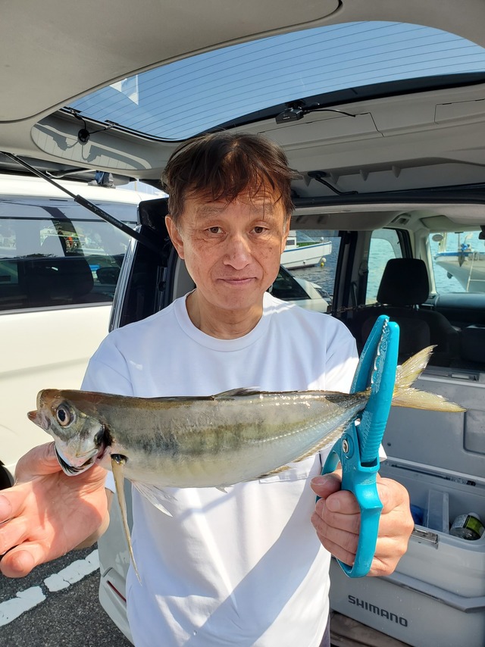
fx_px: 486
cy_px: 324
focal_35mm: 26
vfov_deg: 67.3
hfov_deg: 53.0
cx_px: 242
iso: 50
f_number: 2.4
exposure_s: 1/758
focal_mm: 4.3
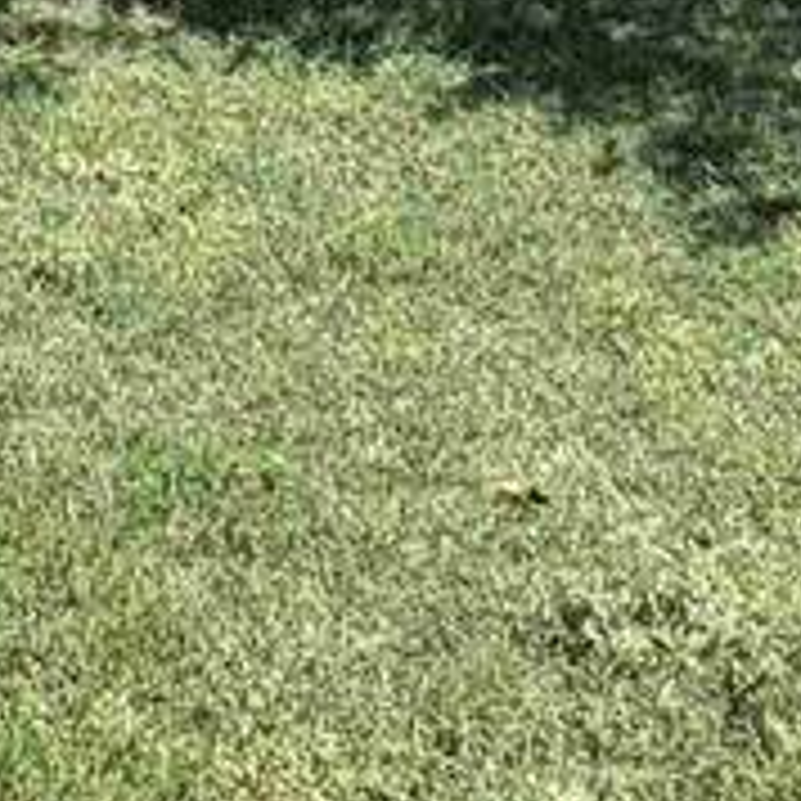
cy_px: -608
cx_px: 40
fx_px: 2330
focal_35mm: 89
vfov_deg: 16.5
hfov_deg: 19.1
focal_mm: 2.22
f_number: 2.2
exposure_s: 1/734
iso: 40
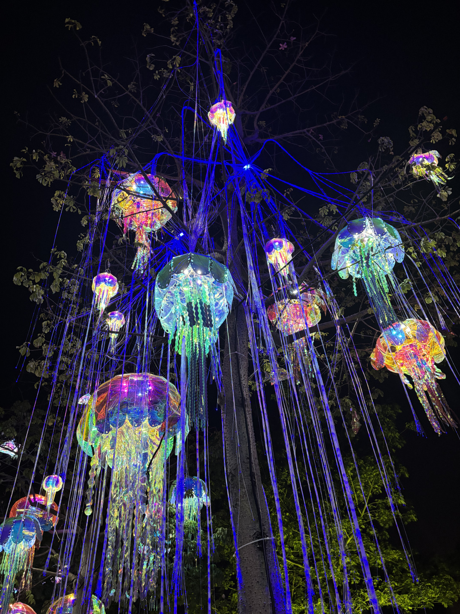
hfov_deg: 53.1
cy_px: 307
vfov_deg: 67.3
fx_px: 461
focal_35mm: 26
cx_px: 230
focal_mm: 5.96
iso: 400
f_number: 1.6
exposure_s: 1/50
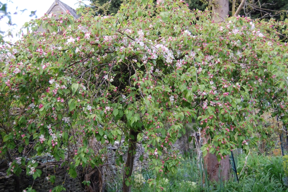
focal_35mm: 46
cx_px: 144
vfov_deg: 28.9
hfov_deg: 42.4
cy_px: 96
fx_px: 372
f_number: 4.5
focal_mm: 31
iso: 400
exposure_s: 1/80
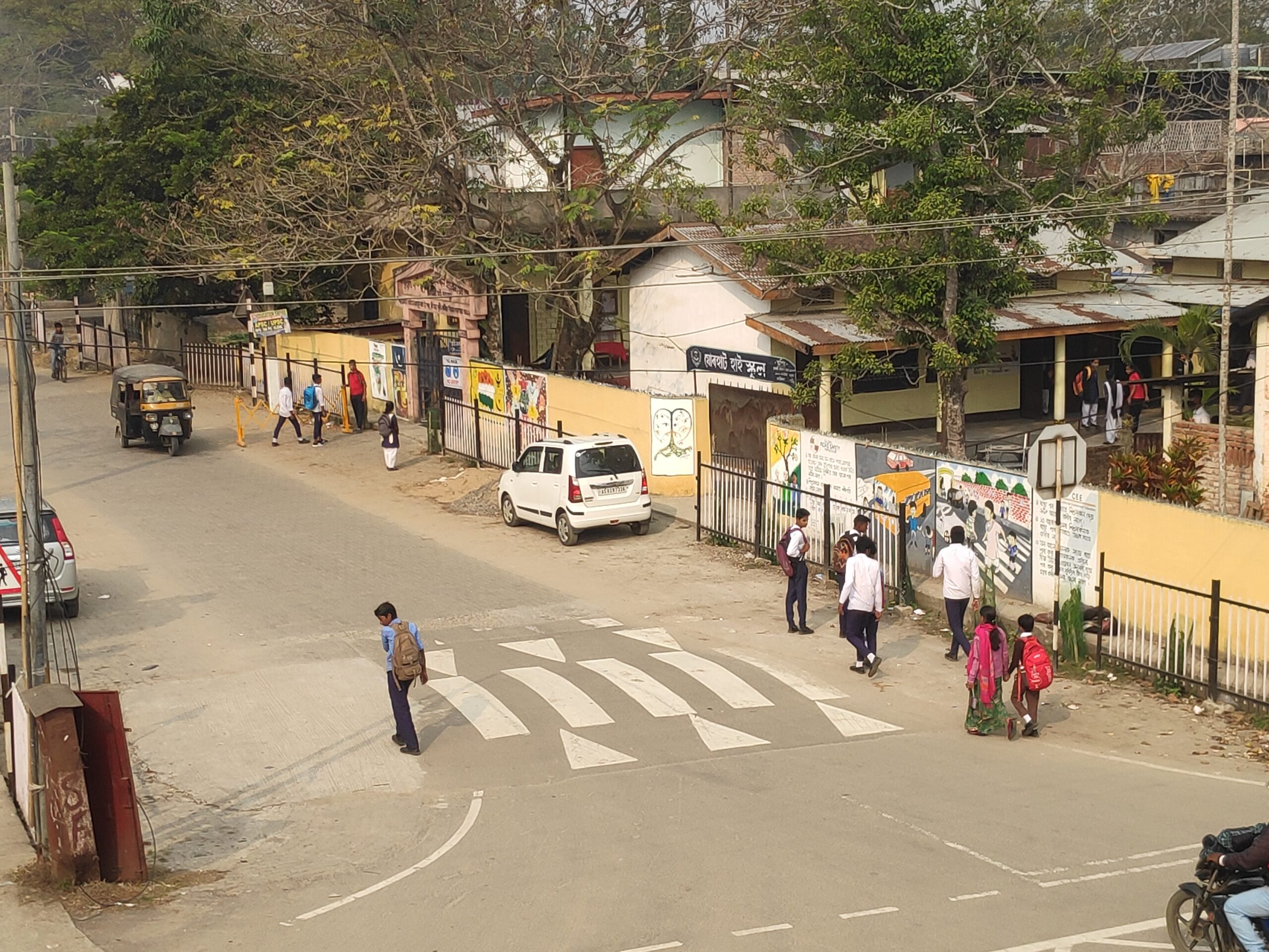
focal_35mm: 20
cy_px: 476
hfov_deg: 81.7
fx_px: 733
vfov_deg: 66.0
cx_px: 634
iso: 100
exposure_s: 1/1256
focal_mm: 3.94
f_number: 1.9
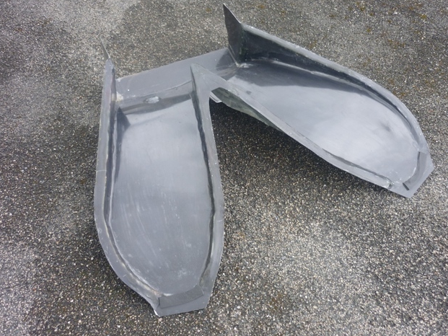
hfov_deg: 53.9
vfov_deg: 41.8
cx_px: 227
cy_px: 165
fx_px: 440
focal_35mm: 34
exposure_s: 1/80
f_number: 2.8
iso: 80
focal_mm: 5.5
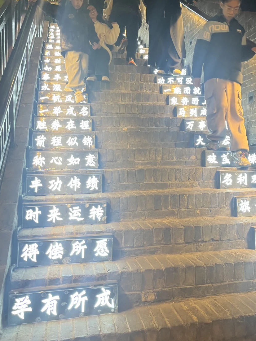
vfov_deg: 53.7
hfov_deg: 41.7
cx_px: 147
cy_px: 142
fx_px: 335
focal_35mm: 34
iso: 64
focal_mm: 5.1
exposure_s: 1/50
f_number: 1.6
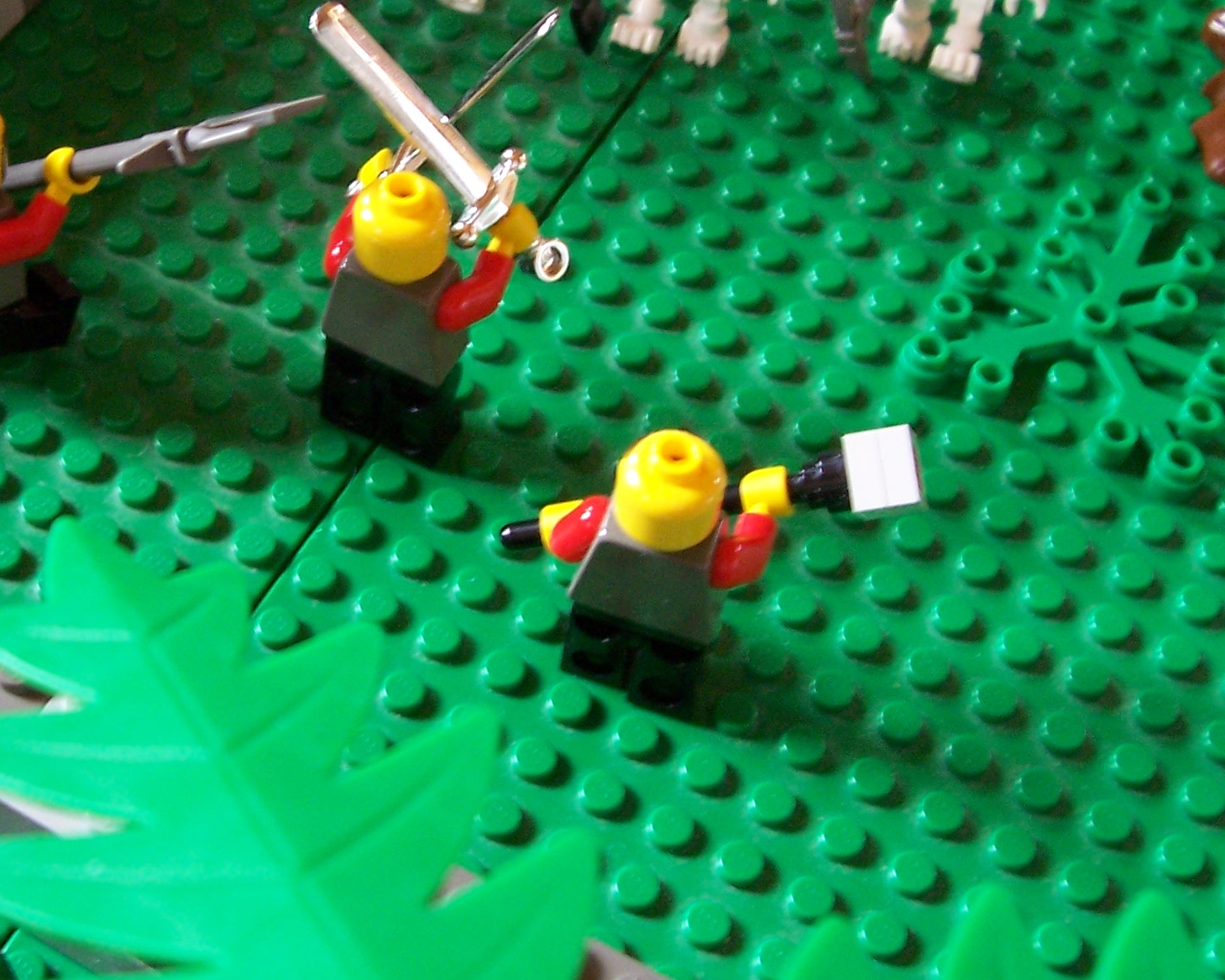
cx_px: 278
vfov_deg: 27.0
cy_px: 362
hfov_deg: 32.8
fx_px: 2030
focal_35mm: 56
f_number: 2.7
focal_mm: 5.6
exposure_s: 1/8
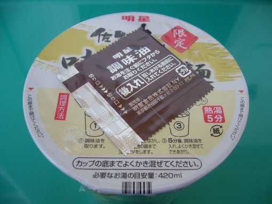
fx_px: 275
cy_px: 102
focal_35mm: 35
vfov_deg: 40.7
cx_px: 136
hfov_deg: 52.6
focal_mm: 5.8
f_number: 2.8
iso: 100
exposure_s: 1/15
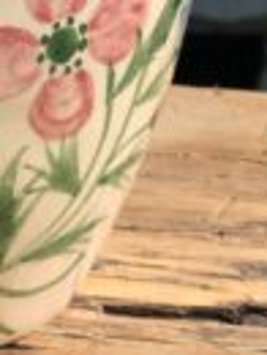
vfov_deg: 12.2
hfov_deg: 9.2
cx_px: -71
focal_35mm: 160
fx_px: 1640
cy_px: -22
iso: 16
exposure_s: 1/1230
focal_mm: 6
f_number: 2.4
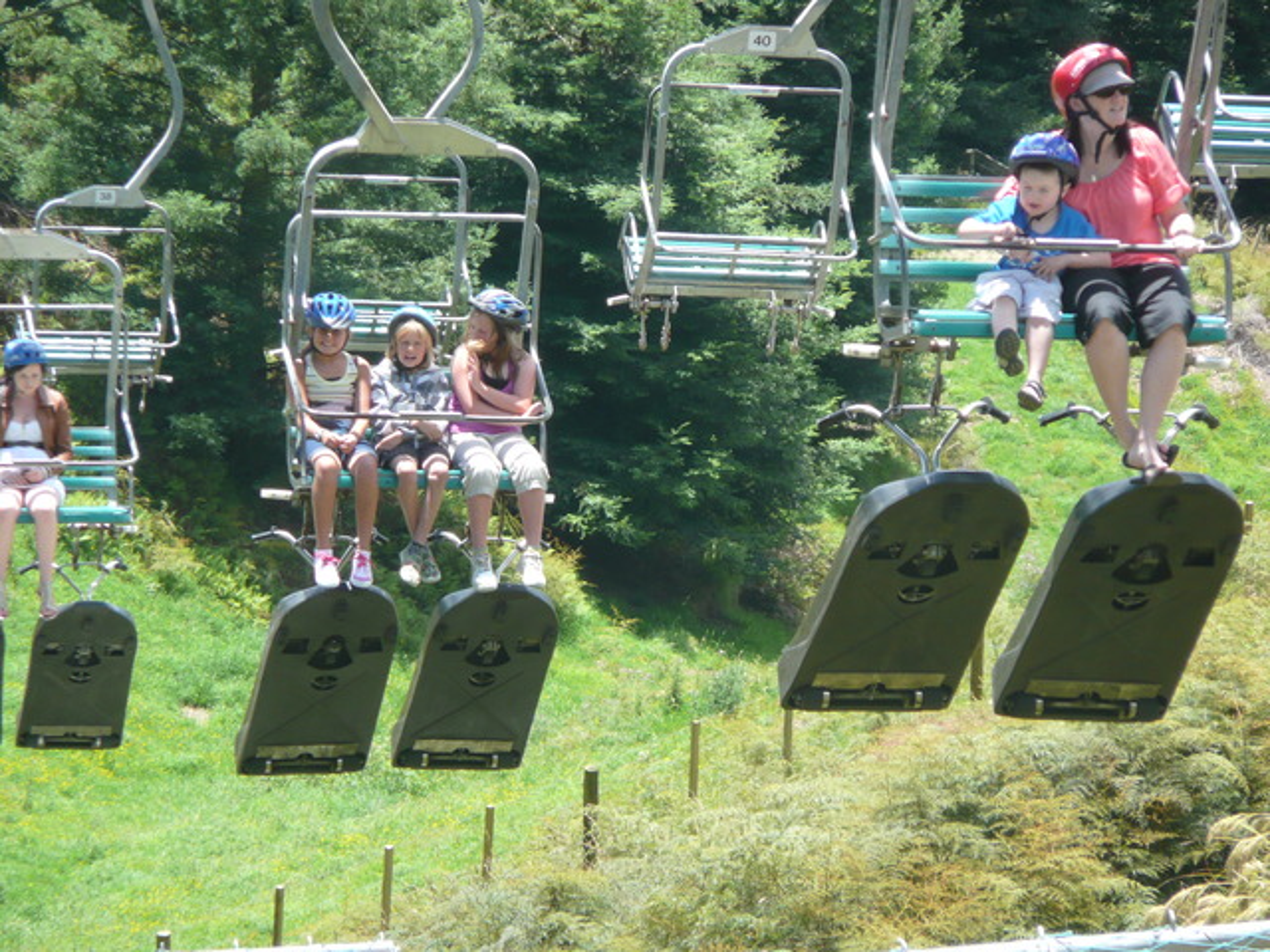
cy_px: 476
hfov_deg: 7.5
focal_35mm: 264
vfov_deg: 5.6
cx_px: 635
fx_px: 9686
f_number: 4.9
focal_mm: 43.3
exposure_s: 1/160
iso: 100
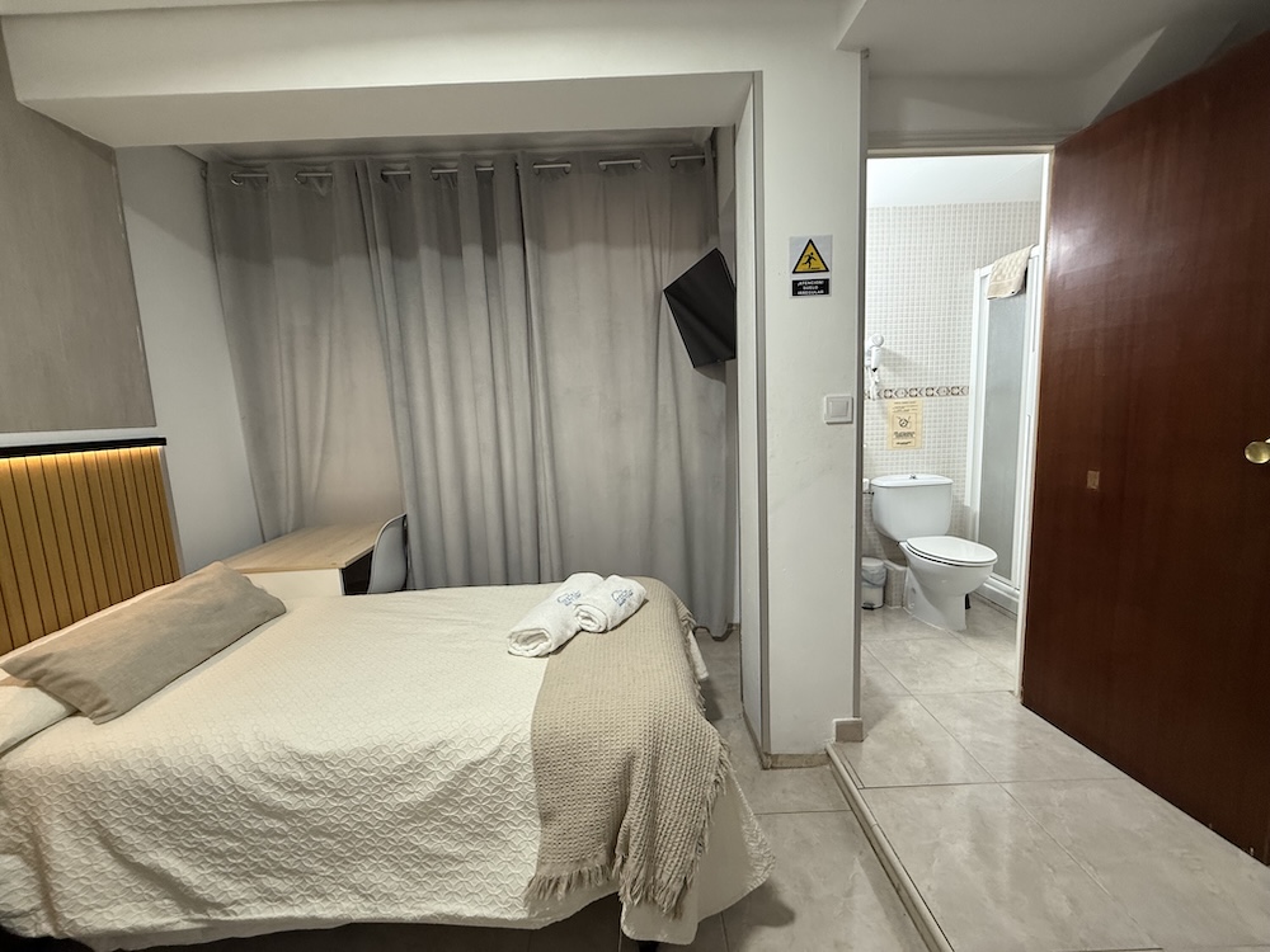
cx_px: 635
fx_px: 514
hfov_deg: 102.1
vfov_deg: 85.7
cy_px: 476
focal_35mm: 14
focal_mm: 2.22
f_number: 2.2
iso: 200
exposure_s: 1/50
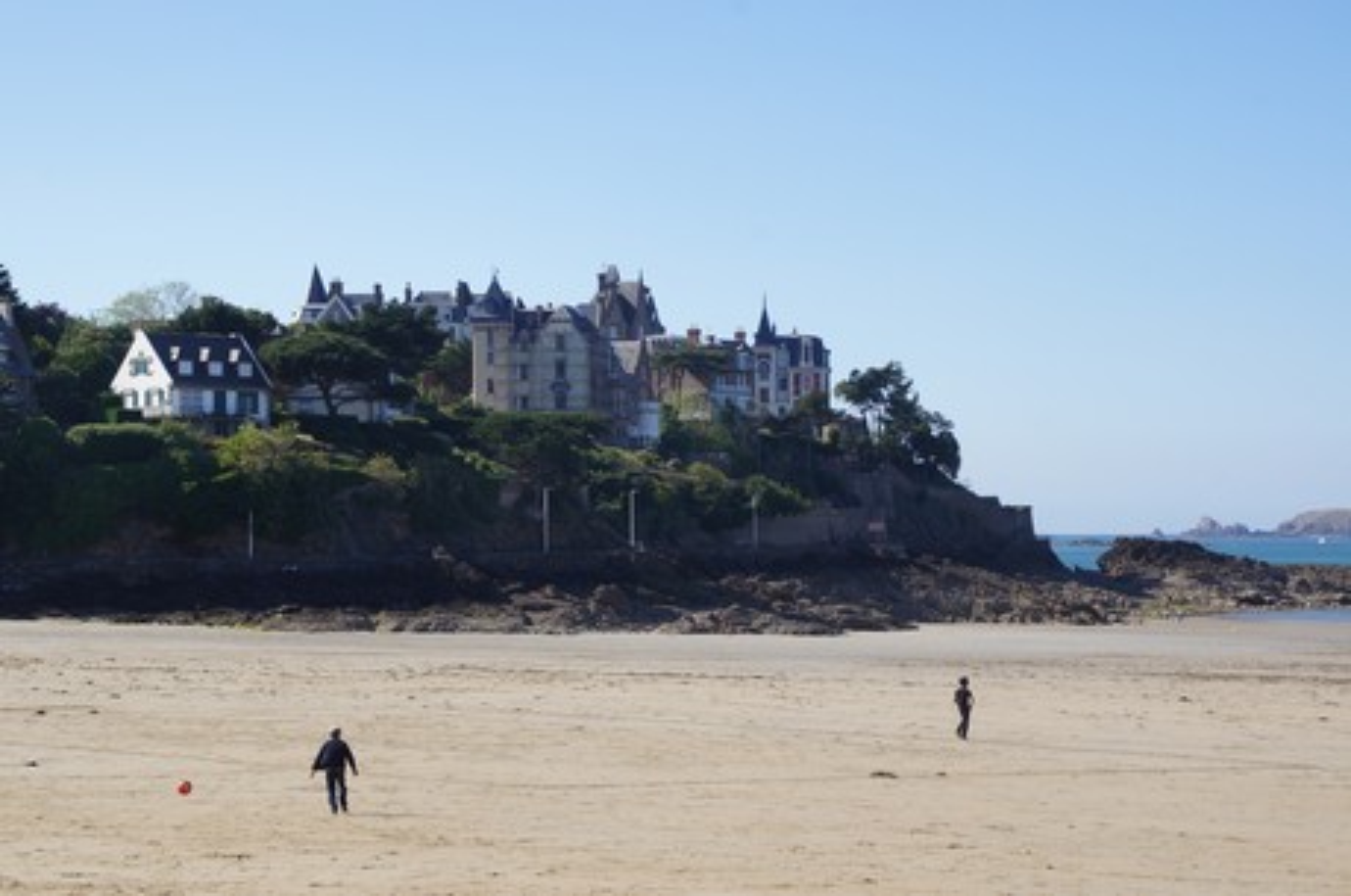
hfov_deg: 22.7
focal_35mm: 90
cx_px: 676
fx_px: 3372
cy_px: 448
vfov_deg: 15.1
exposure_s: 1/160
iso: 100
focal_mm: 60
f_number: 11
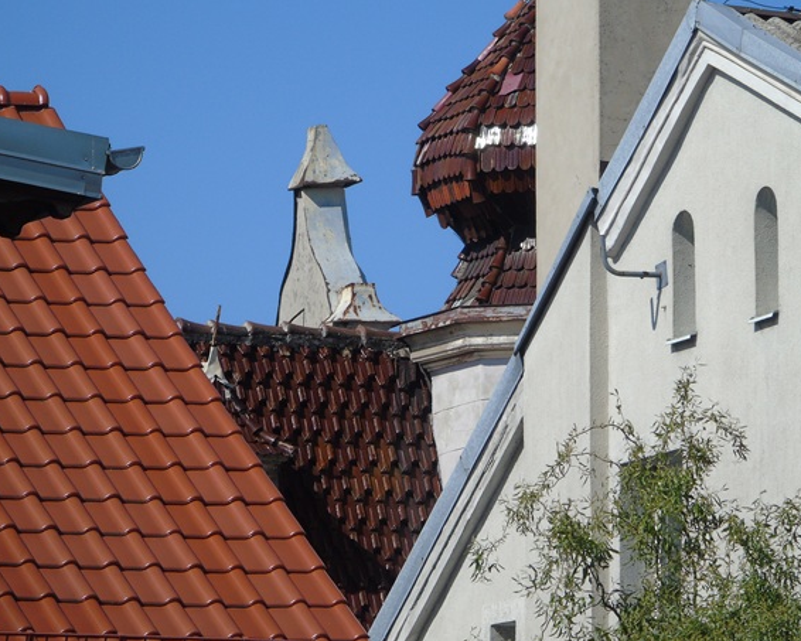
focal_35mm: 503
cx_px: 433
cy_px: 304
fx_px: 11926
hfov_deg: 3.8
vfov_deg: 3.1
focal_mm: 74
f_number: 5.4
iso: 80
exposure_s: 1/500
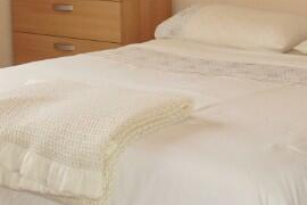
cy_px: 59
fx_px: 776
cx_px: 200
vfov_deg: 15.0
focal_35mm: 91
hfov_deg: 22.3
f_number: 3.5
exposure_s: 1/125
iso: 400
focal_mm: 16
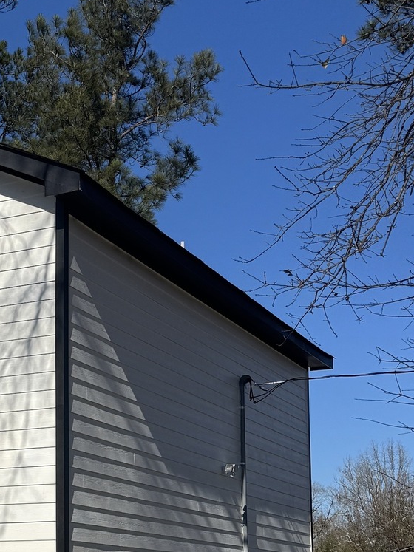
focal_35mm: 74
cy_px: 451
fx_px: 1180
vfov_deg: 25.8
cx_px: -41
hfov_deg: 19.1
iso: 80
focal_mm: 6.76
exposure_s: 1/7937
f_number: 1.78
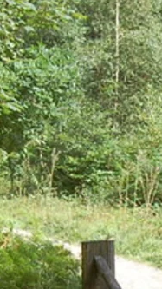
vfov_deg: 15.5
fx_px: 1055
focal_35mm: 138
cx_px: 227
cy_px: 234
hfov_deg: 8.6
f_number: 7.1
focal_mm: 18
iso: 200
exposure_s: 1/200
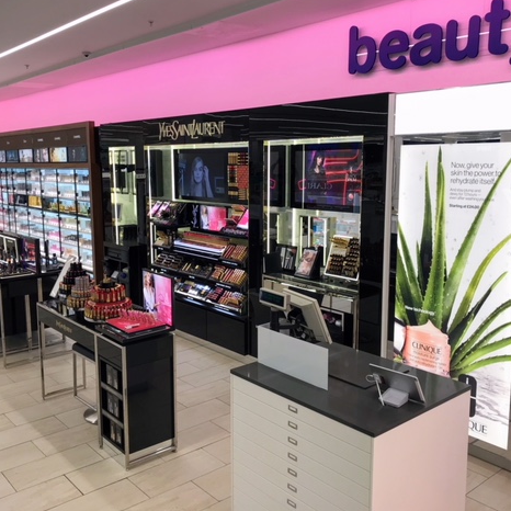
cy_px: 249
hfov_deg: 48.4
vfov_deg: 48.4
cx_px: 235
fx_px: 568
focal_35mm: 34
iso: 20
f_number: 1.8
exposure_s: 1/102
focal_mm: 3.99
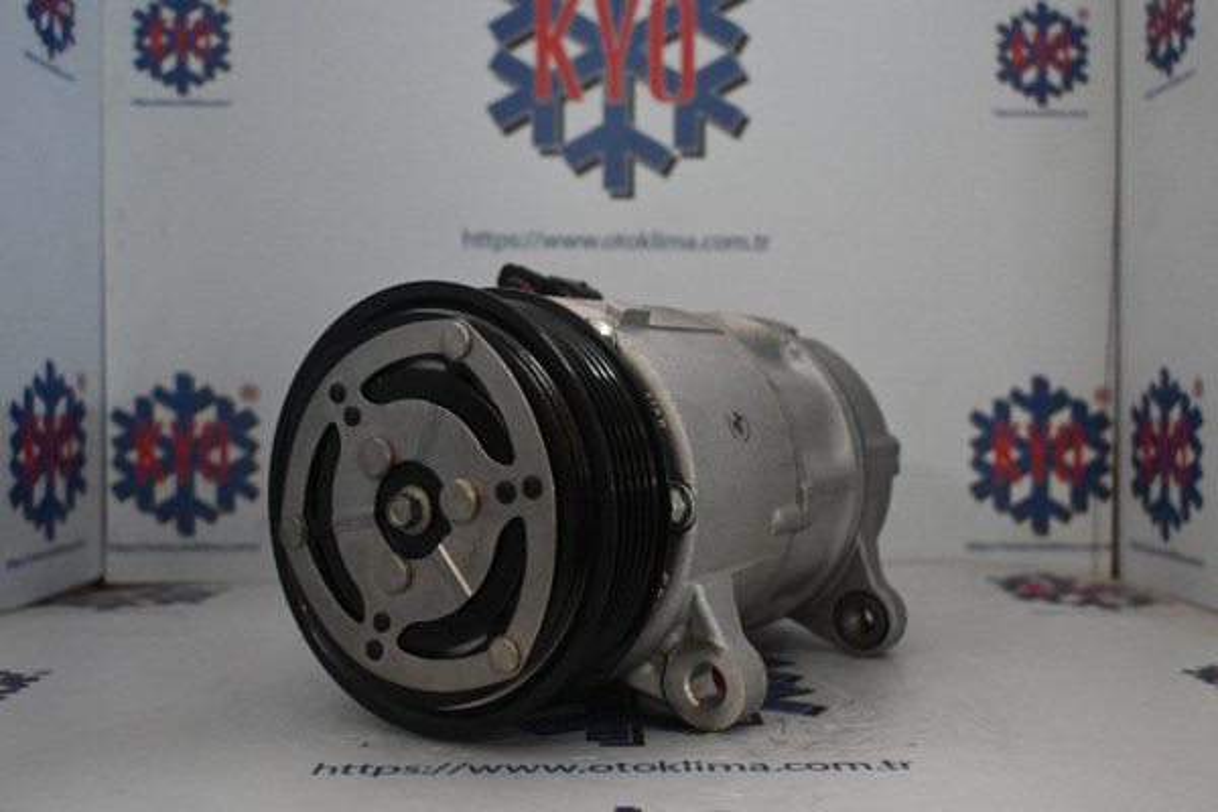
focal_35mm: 34
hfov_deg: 55.1
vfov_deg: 38.4
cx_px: 609
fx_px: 1167
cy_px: 406
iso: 3200
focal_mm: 23
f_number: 4.2
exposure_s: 1/60
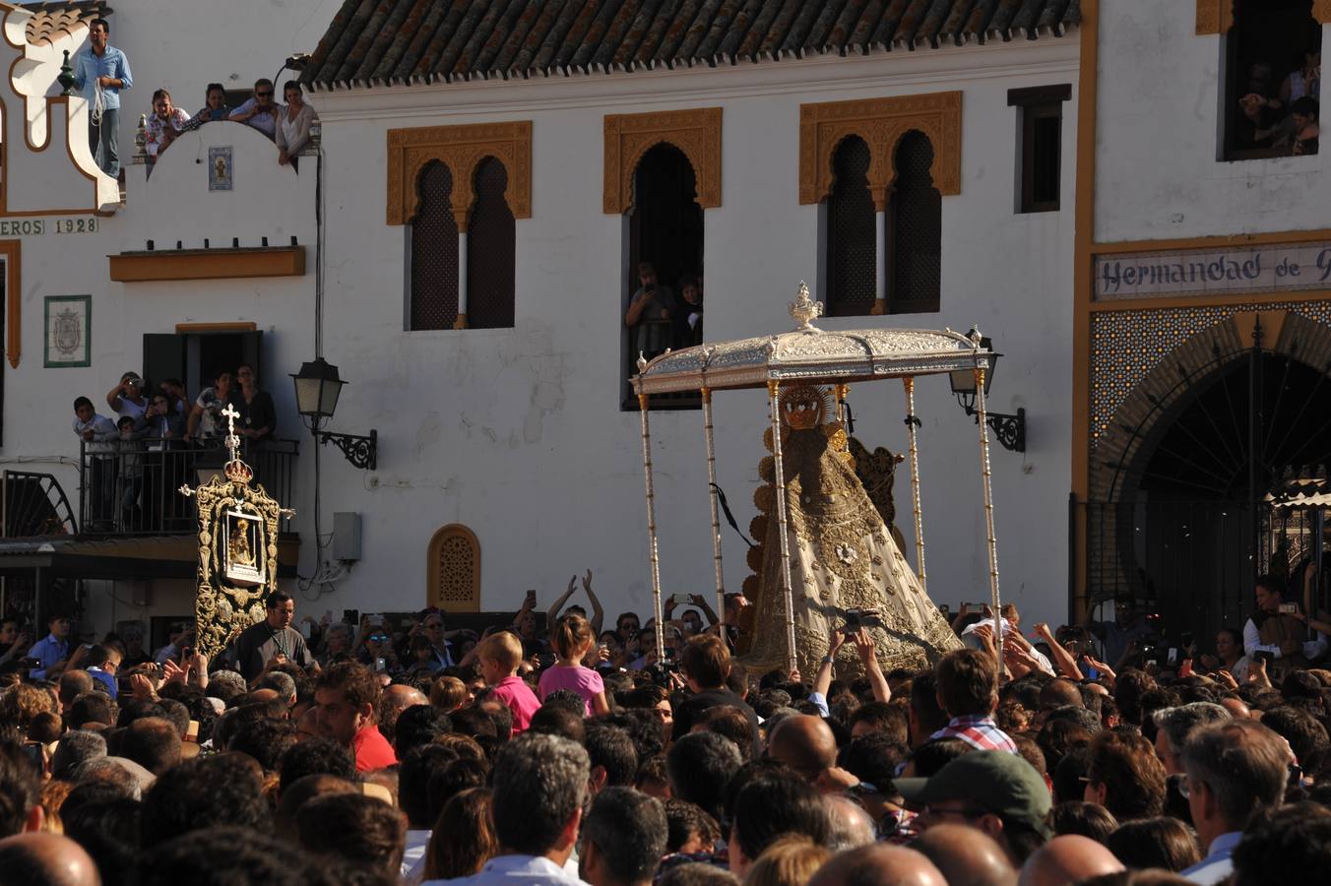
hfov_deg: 17.1
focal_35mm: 120
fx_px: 4434
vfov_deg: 11.4
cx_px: 666
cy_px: 443
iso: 400
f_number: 13
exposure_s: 1/640
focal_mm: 120
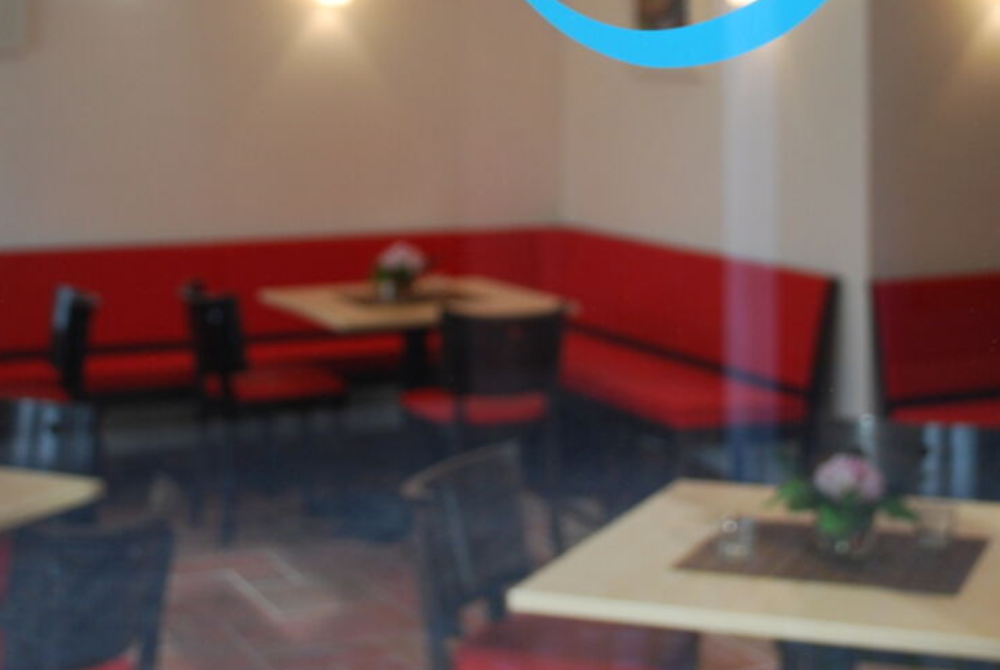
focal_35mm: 69
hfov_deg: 29.2
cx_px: 568
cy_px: 36
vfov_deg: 19.4
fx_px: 1919
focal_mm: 24
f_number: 4.2
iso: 200
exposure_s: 1/50
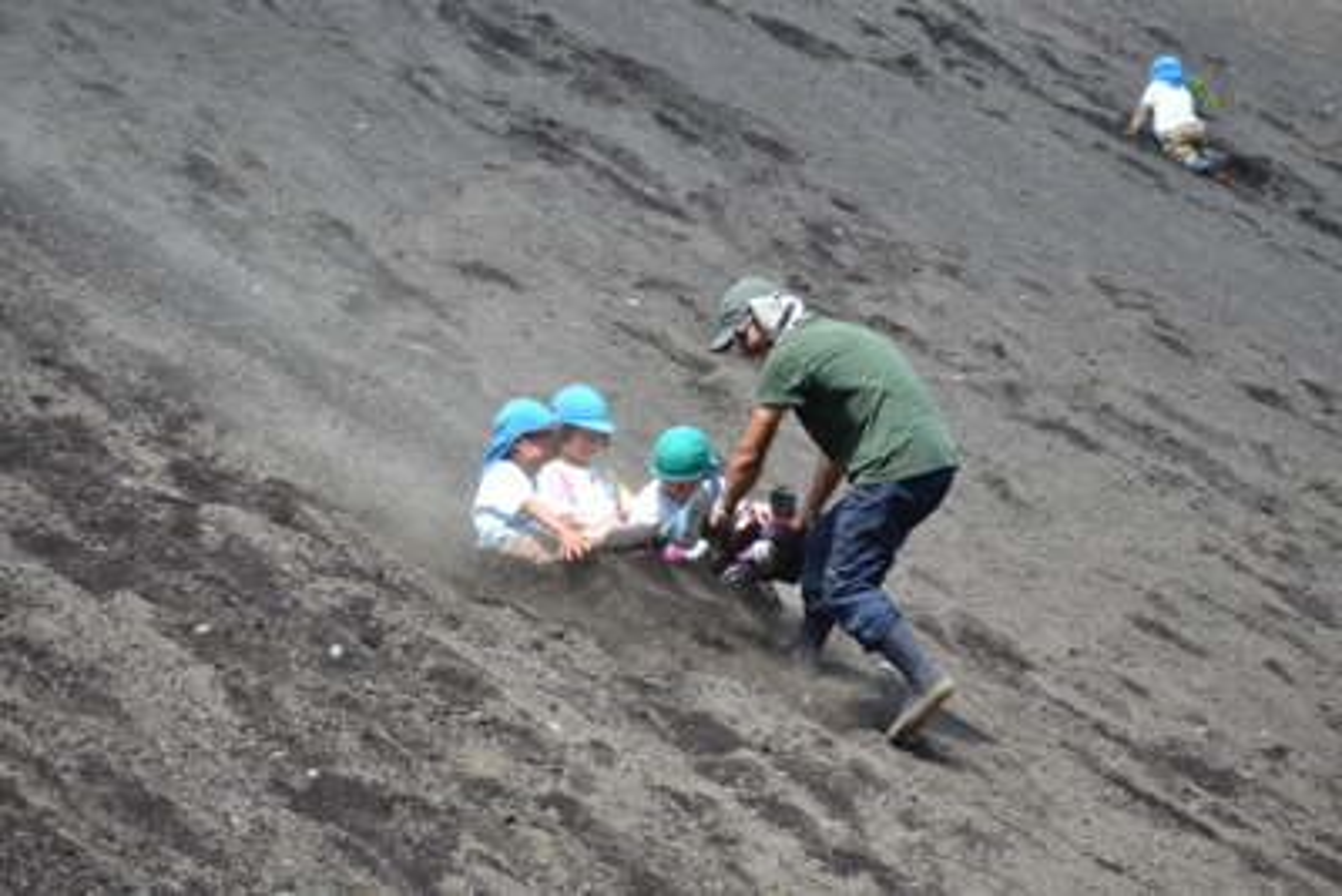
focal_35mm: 138
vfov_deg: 9.9
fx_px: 5146
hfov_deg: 14.9
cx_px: 671
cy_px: 448
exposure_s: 1/125
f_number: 5.6
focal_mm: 92
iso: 100
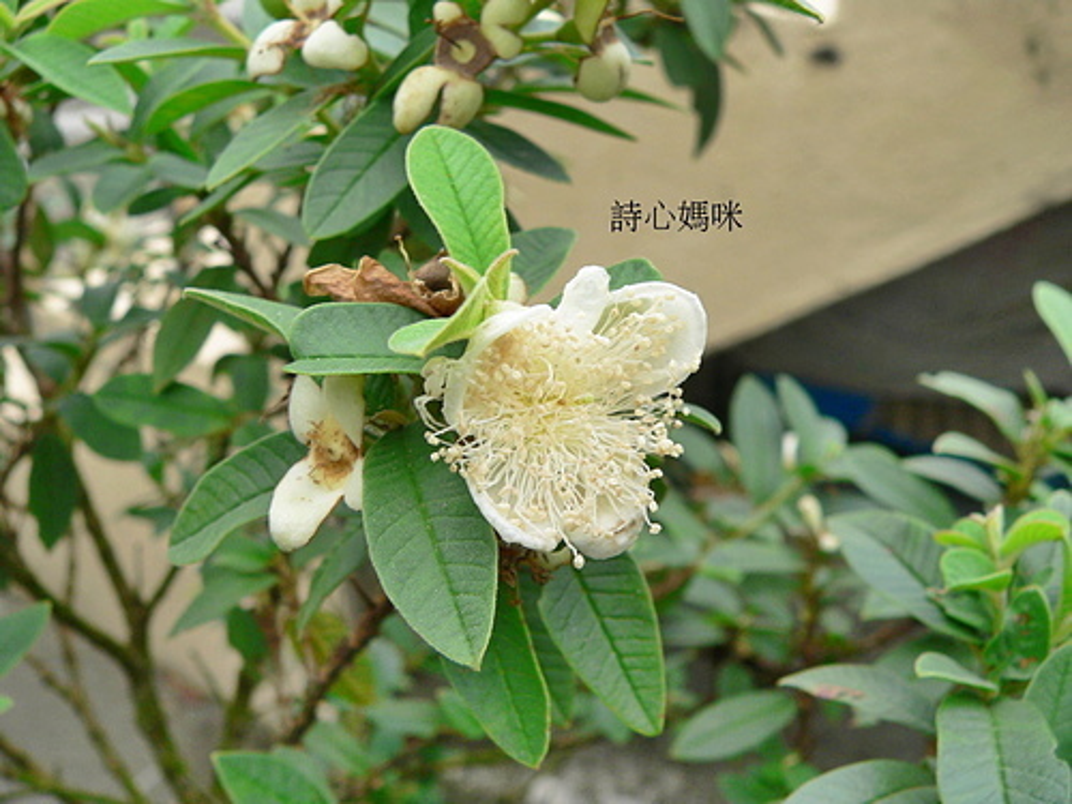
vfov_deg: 39.7
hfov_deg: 51.4
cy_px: 402
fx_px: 1115
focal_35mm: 36
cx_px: 536
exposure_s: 1/125
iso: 80
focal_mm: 6
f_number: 4
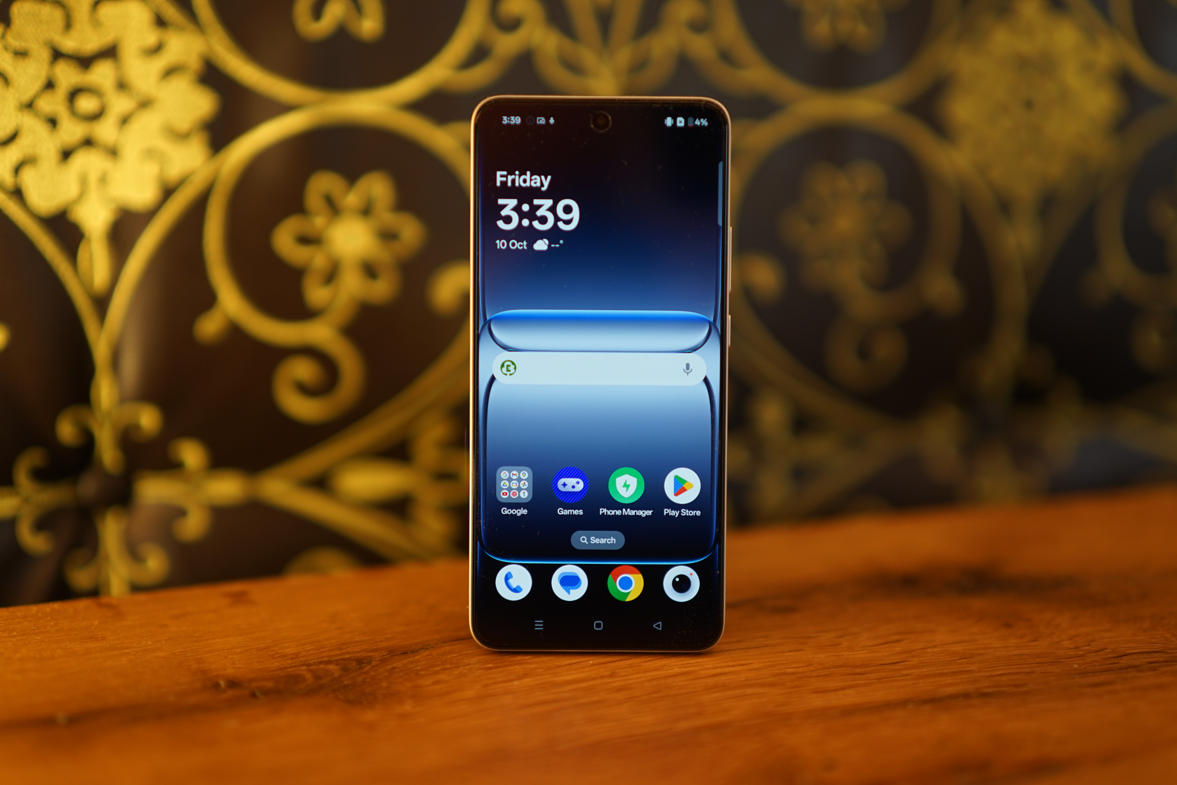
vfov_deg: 27.0
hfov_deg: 39.6
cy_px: 392
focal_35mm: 50
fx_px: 1635
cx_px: 588
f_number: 2
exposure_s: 1/60
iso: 320
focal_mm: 50
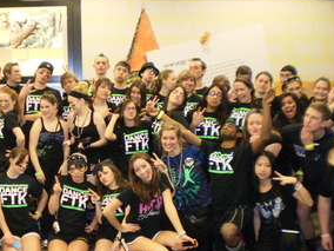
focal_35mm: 57
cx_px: 86
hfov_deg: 33.2
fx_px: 550
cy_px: 183
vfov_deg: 25.4
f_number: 3.1
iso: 320
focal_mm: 6.3
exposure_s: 1/30
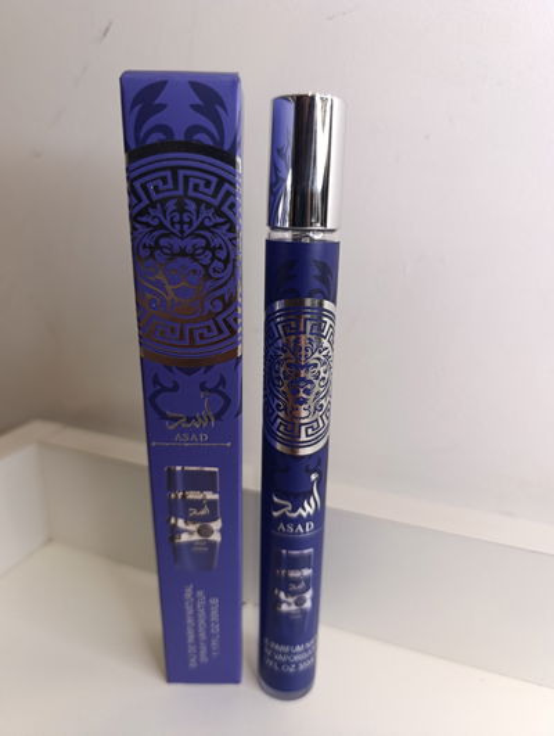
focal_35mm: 23
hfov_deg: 59.0
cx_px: 277
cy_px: 368
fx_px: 489
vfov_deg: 73.8
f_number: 1.6
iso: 500
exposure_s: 1/100
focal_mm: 6.14
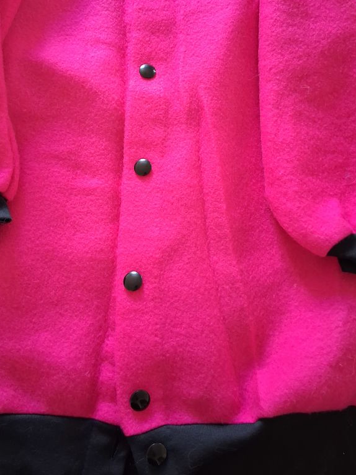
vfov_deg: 53.4
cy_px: 179
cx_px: 148
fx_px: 466
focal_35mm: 34
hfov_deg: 41.7
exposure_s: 1/40
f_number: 1.8
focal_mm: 3.98
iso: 500
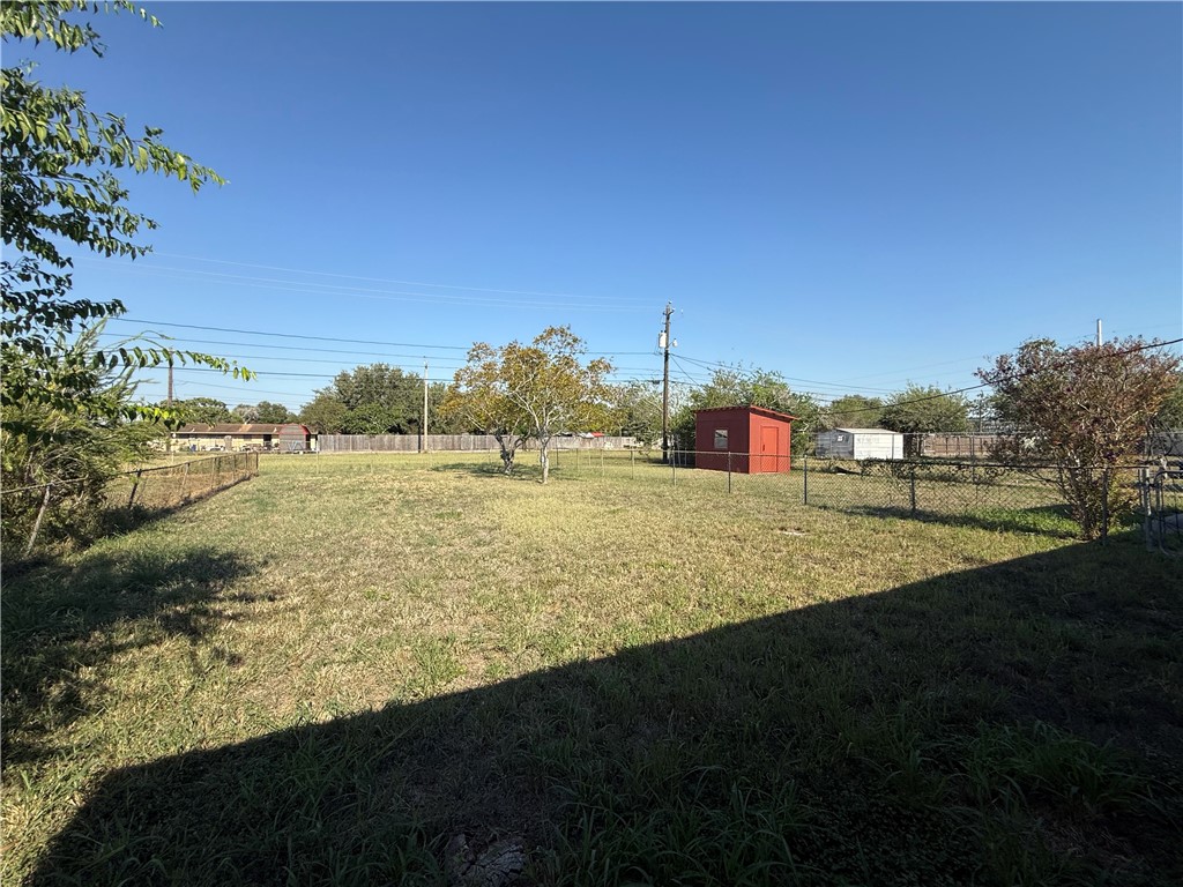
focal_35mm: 14
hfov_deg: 102.1
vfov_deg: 85.7
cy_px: 444
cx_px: 592
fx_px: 478
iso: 50
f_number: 2.2
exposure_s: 1/1901
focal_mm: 2.22
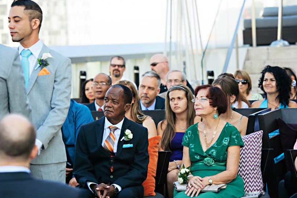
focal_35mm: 148
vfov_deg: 9.3
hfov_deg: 13.9
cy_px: 109
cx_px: 166
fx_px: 1221
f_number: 4.5
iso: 400
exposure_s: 1/400
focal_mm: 130
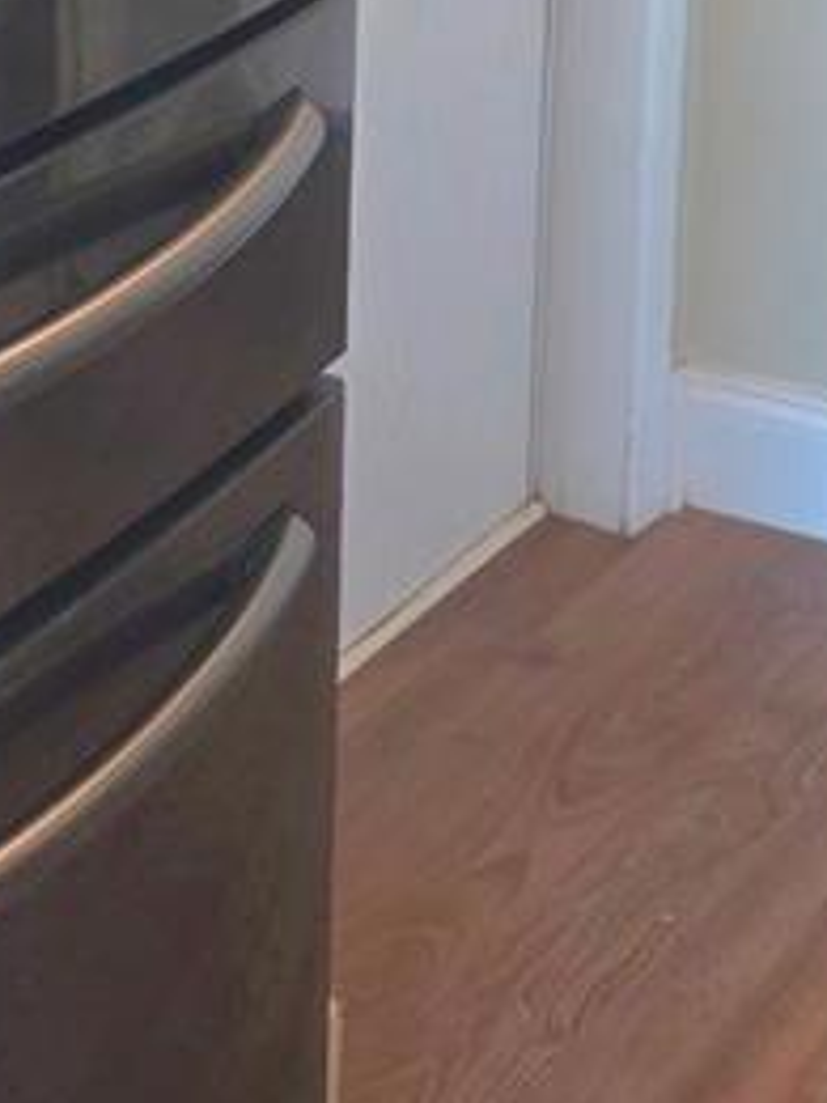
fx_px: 3377
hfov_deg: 13.8
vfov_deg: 17.7
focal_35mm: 106
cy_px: -204
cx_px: 85
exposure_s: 1/120
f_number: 1.7
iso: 320
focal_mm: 6.3
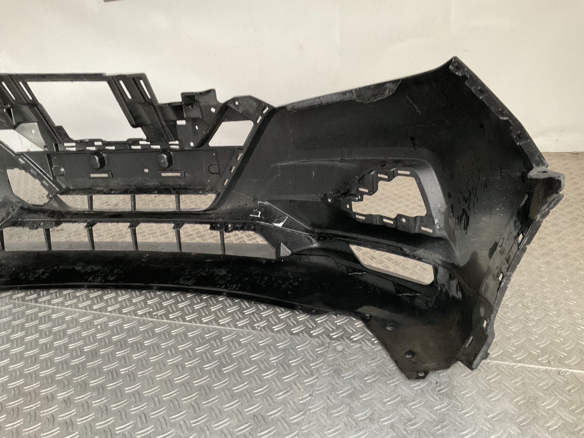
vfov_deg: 48.2
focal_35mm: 29
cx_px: 292
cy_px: 219
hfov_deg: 61.7
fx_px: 489
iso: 200
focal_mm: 3
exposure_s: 1/50
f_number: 1.8
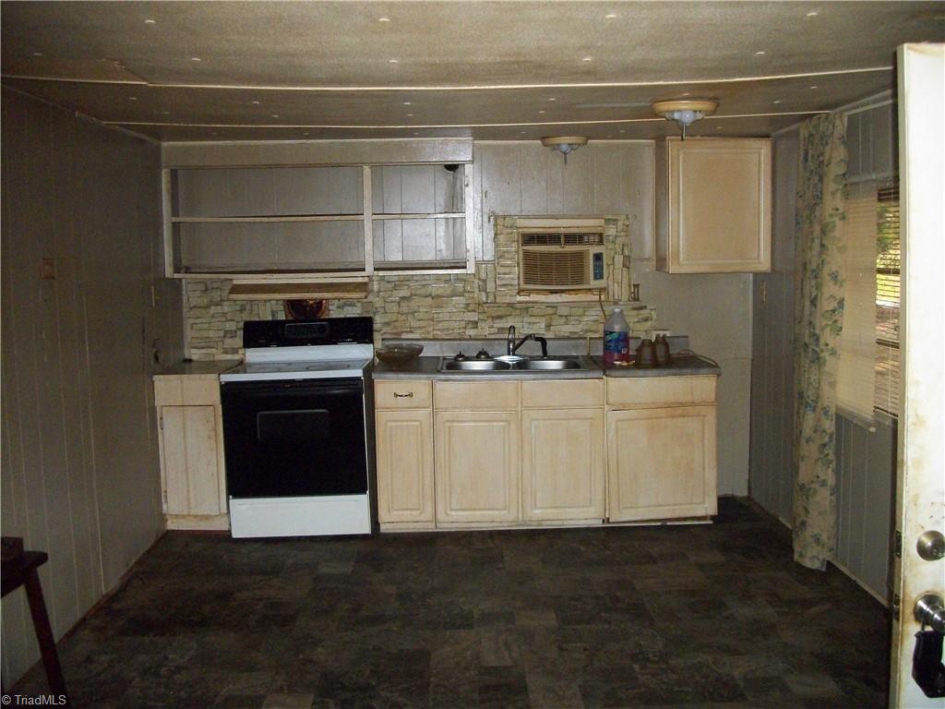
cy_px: 354
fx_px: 874
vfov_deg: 44.2
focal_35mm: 32
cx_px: 472
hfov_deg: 56.8
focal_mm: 5.7
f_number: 2.9
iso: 400
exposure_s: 1/500
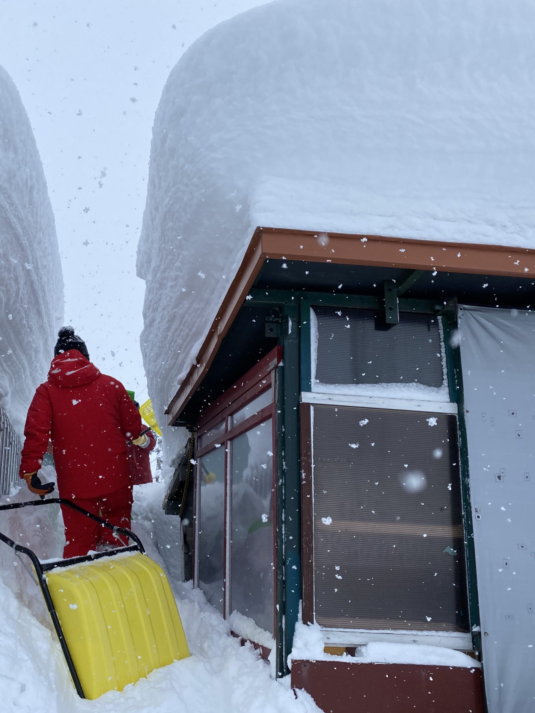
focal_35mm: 35
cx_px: 132
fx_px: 721
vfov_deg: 52.6
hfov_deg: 39.6
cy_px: 356
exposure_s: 1/2105
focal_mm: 4.25
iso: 32
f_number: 1.8
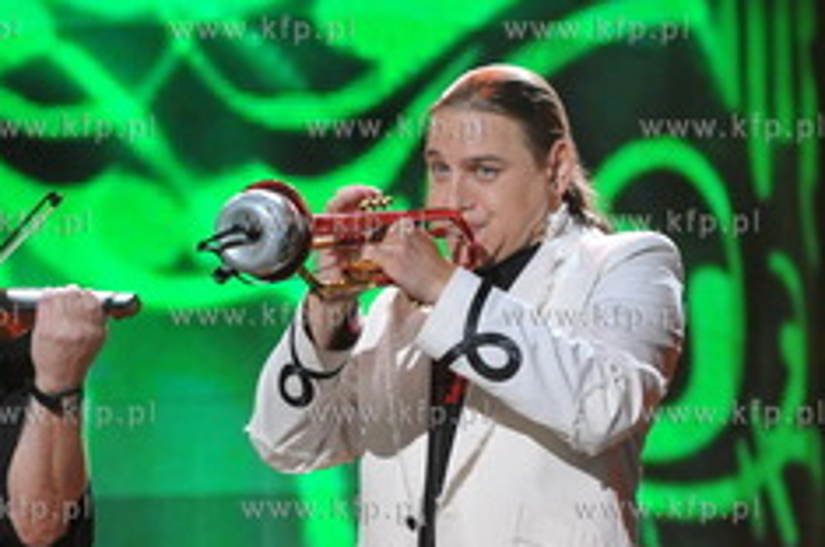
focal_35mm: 264
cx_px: 186
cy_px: 459
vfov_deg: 5.2
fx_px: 6042
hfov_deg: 7.8
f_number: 5.6
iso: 3200
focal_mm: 155
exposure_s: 1/250
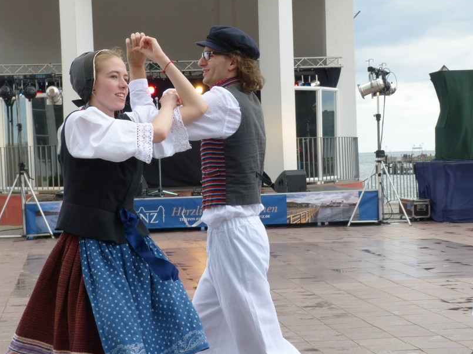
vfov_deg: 15.1
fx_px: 1338
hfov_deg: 20.0
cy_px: 190
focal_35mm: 98
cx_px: 230
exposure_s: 1/320
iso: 100
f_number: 4
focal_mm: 13.8
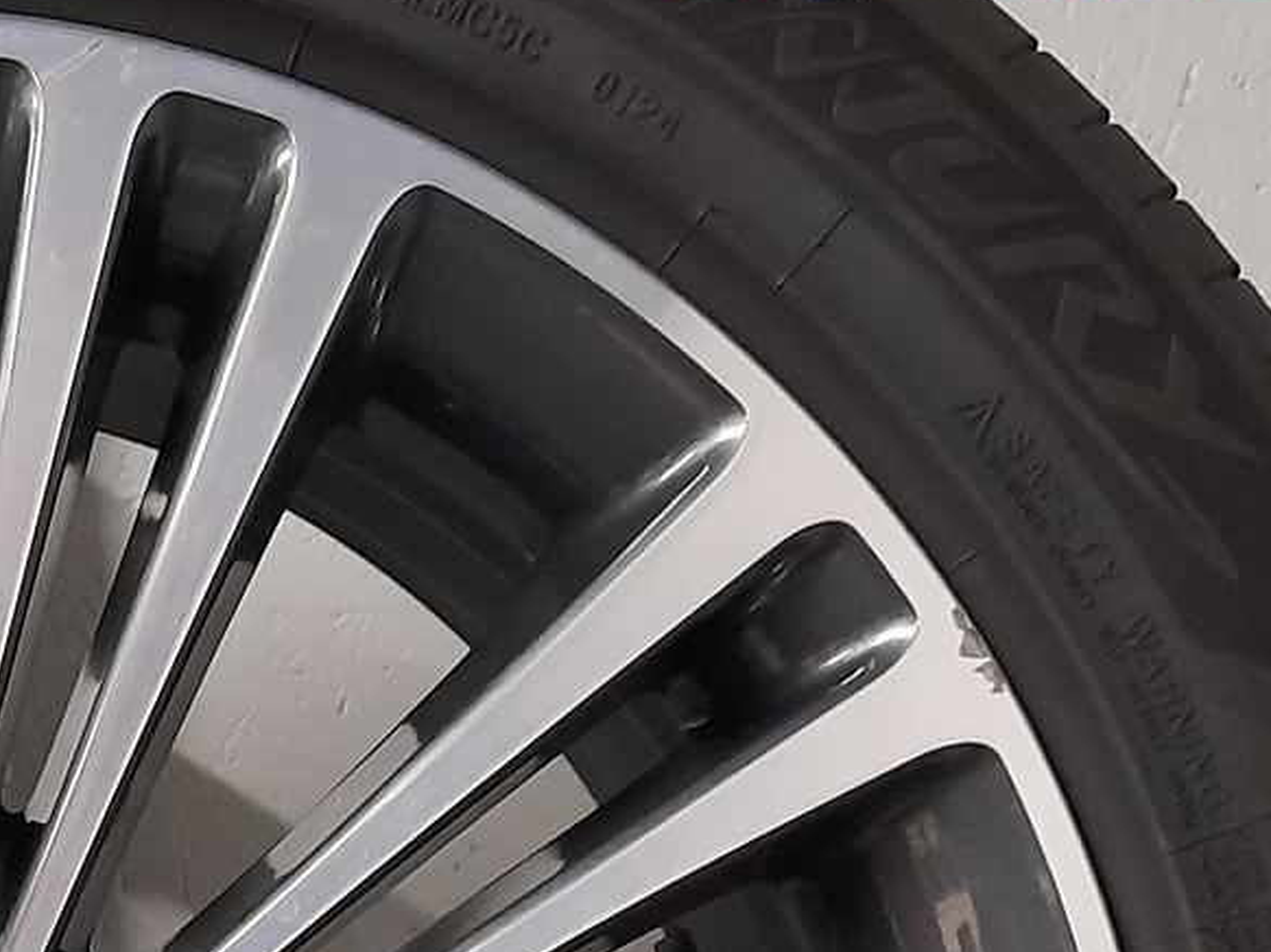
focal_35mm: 88
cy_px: 1295
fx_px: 3230
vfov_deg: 15.8
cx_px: -212
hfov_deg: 20.9
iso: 640
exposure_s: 1/25
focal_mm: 4.6
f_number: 2
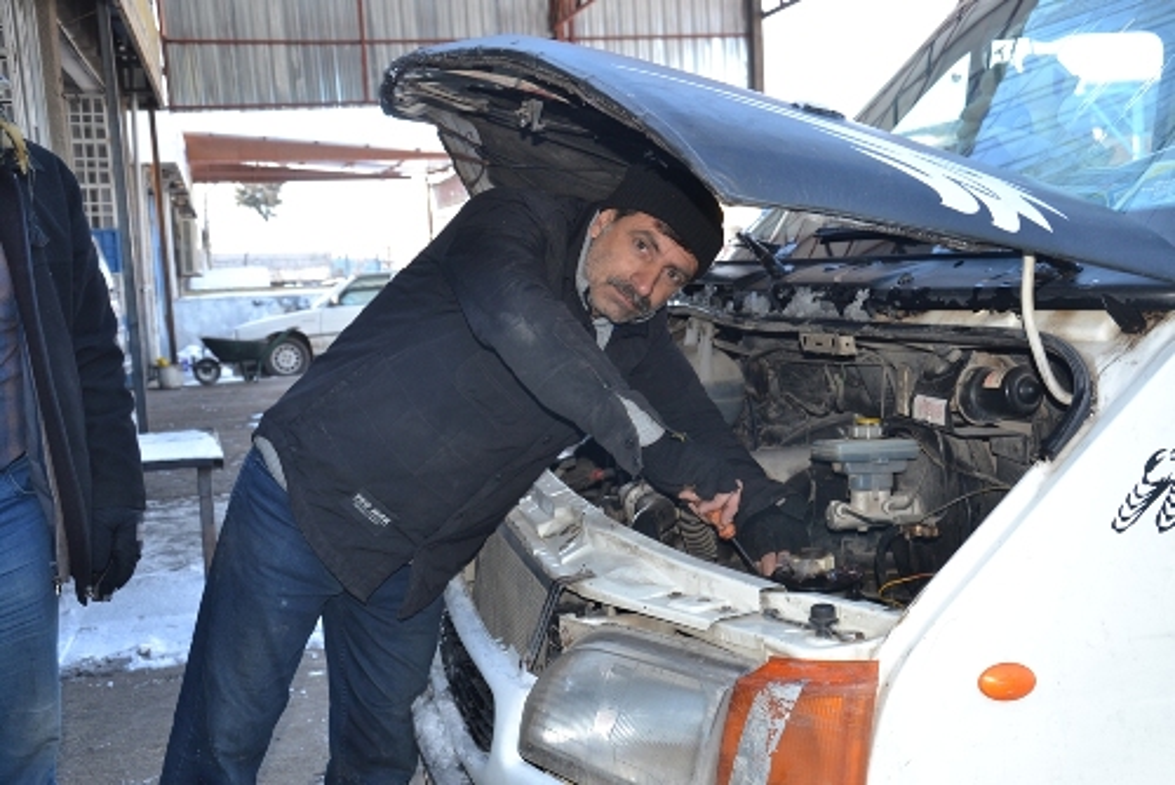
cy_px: 392
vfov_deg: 34.3
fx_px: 1274
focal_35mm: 39
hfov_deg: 49.5
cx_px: 588
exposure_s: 1/125
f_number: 4
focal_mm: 26
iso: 220
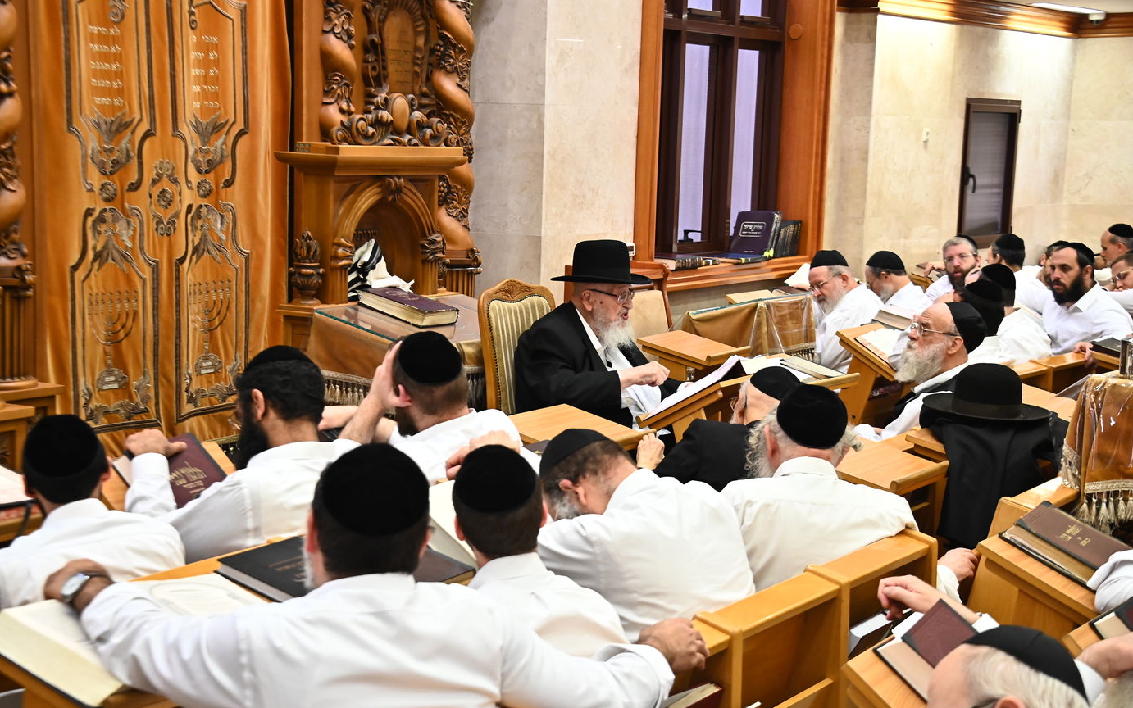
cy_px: 339
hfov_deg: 32.0
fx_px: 1976
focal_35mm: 64
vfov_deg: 20.3
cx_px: 566
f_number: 7.1
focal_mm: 62
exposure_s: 1/100
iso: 2500
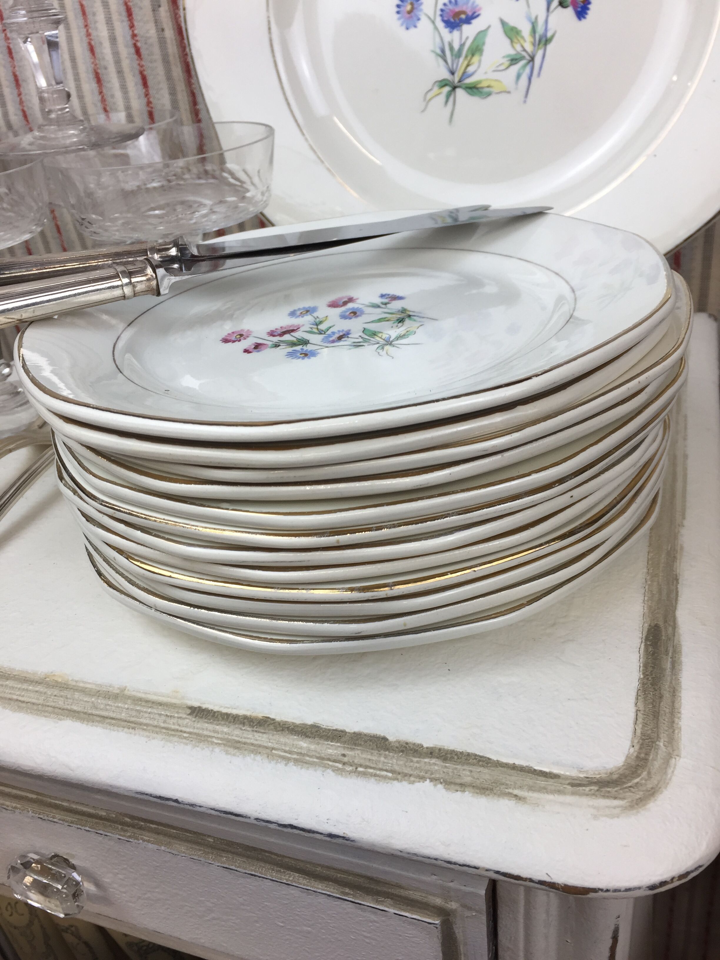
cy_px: 480
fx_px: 804
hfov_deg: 48.2
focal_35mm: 29
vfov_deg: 61.7
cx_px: 360
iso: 32
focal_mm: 4.15
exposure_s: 1/100
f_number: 2.2
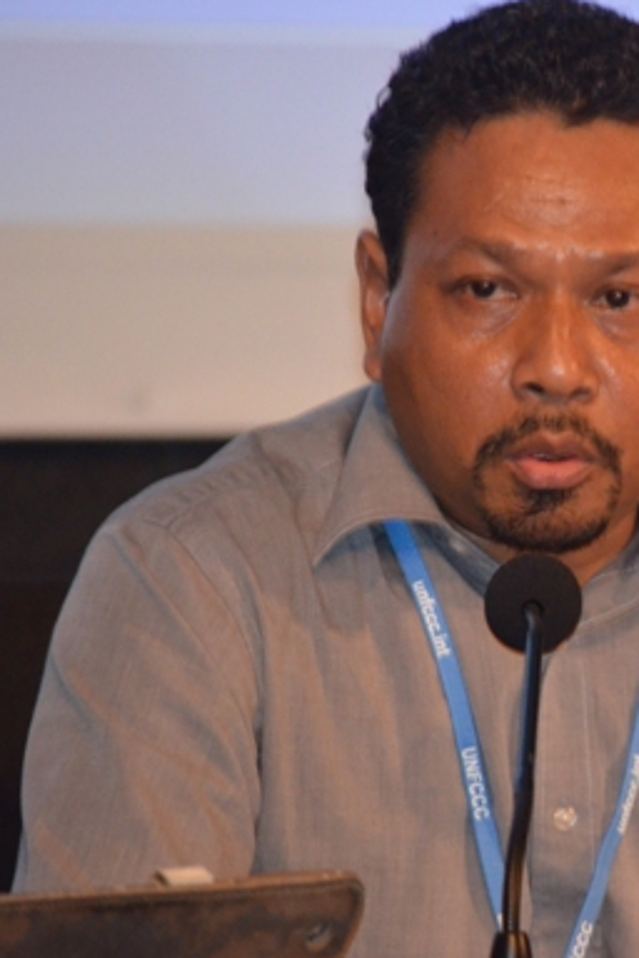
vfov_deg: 3.4
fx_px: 15947
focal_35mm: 599
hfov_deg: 2.3
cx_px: 676
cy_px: 447
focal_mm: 240
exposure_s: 1/60
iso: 3200
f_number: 5.3
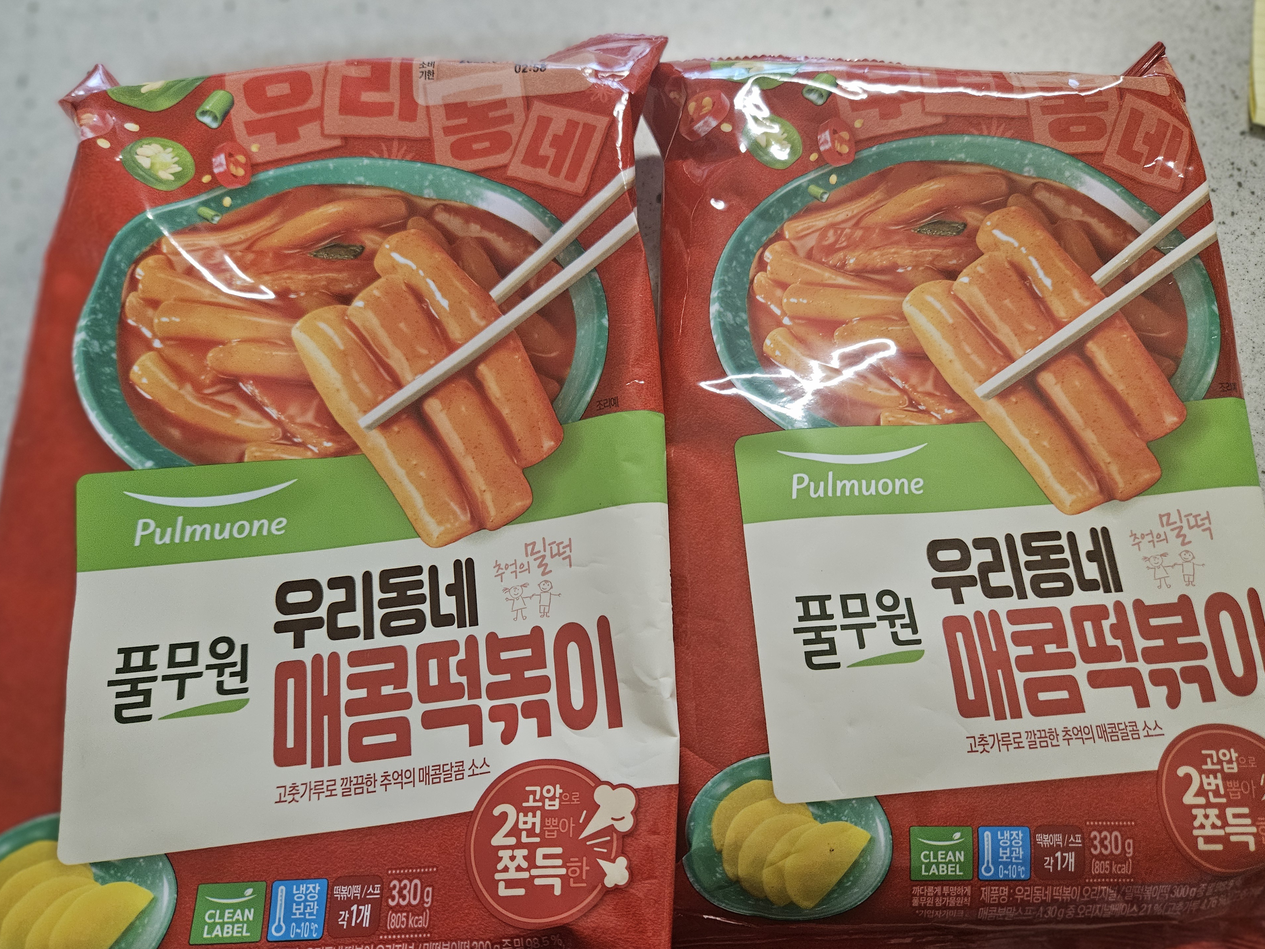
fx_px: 877
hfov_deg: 71.6
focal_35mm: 24
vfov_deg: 56.8
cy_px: 461
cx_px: 650
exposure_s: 1/120
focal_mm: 5.4
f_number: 1.8
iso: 400
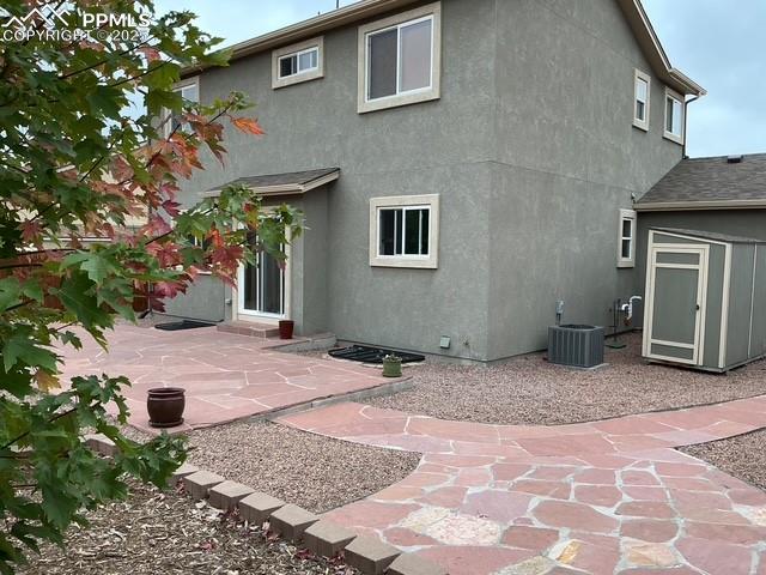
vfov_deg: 48.2
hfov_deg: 61.7
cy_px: 288
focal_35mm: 29
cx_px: 383
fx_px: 642
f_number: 1.8
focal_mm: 3
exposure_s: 1/209
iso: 20
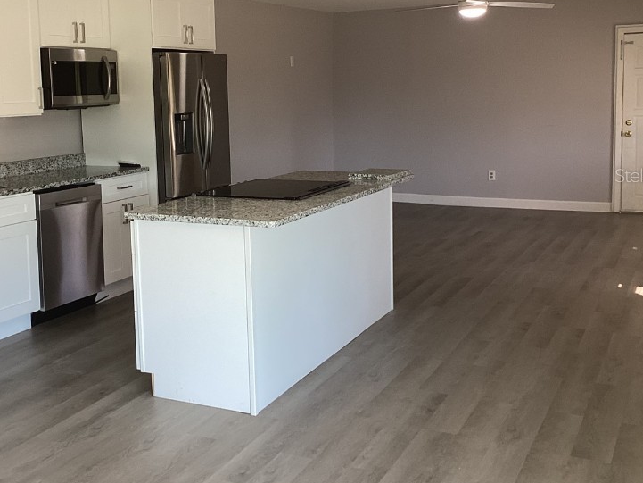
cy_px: 175
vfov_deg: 32.7
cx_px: 243
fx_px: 817
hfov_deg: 42.6
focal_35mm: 44
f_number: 2.4
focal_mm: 3.3
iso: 50
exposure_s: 1/60
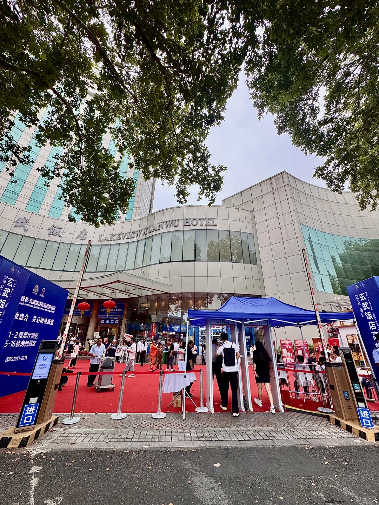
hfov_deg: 85.7
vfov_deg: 102.1
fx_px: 204
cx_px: 190
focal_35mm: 14
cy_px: 252
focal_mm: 2.22
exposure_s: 1/105
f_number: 2.2
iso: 40
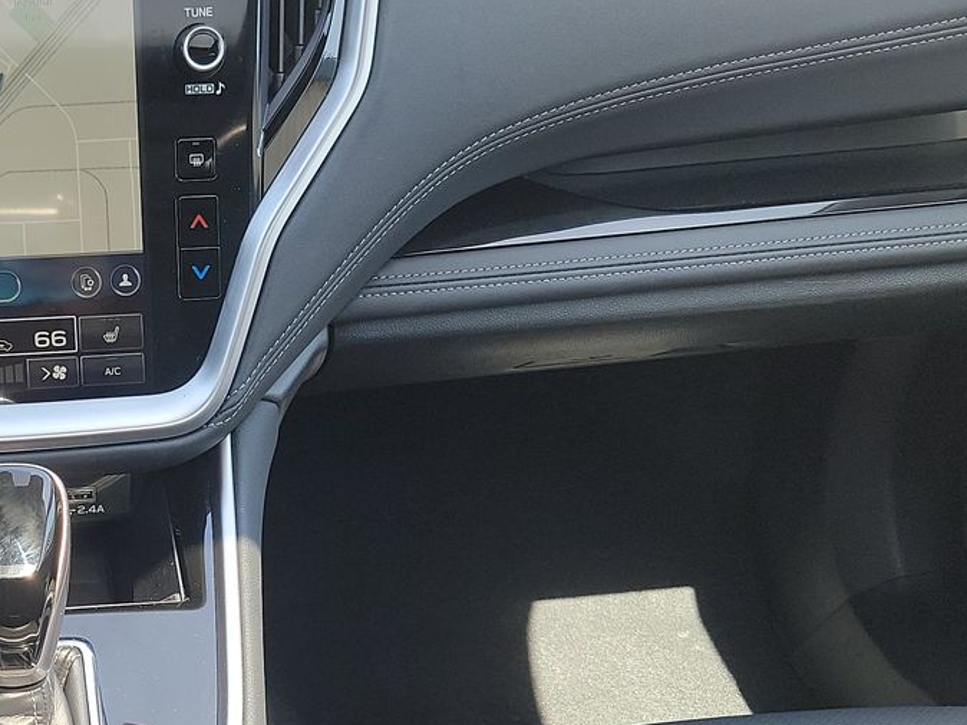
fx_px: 1592
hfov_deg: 32.1
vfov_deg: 25.2
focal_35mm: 57
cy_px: 583
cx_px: 92
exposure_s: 1/59
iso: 85
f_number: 1.8
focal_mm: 6.7
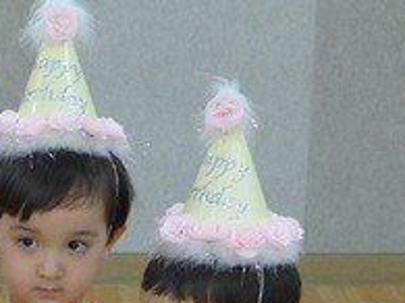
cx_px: -162
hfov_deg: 9.8
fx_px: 2303
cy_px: 365
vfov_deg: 7.5
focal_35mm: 197
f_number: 2
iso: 400
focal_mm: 11.8
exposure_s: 1/200
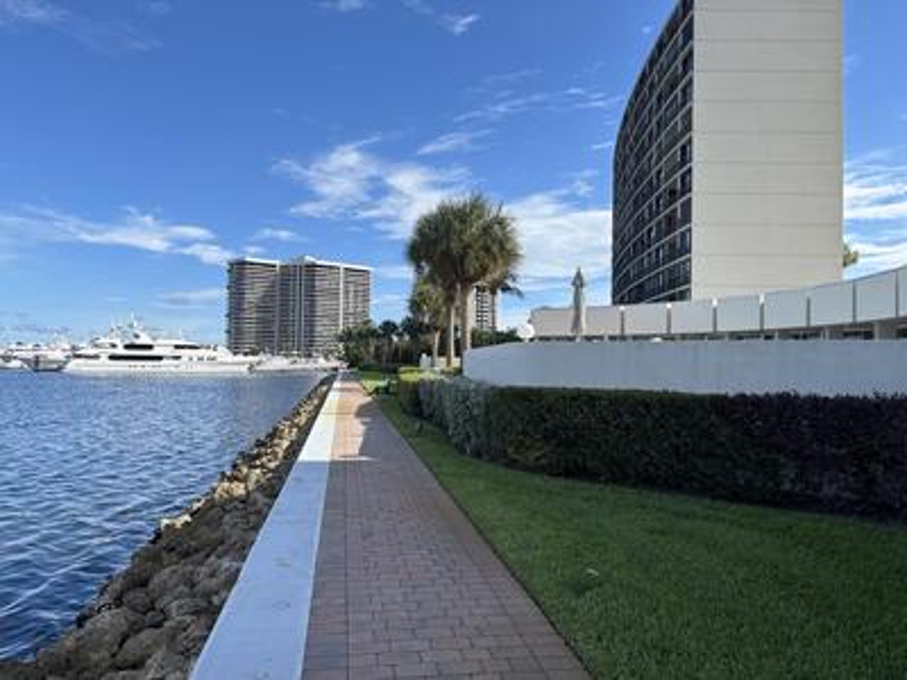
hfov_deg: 67.3
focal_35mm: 26
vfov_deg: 53.1
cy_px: 340
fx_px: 681
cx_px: 454
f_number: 1.6
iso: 50
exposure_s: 1/2710
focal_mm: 5.96
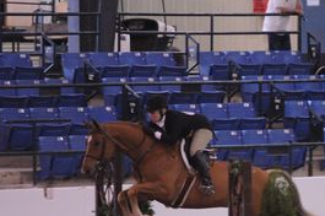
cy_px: 198
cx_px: 245
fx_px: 4355
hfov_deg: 4.3
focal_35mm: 483
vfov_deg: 2.8
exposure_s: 1/400
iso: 5000
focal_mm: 200
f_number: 2.8
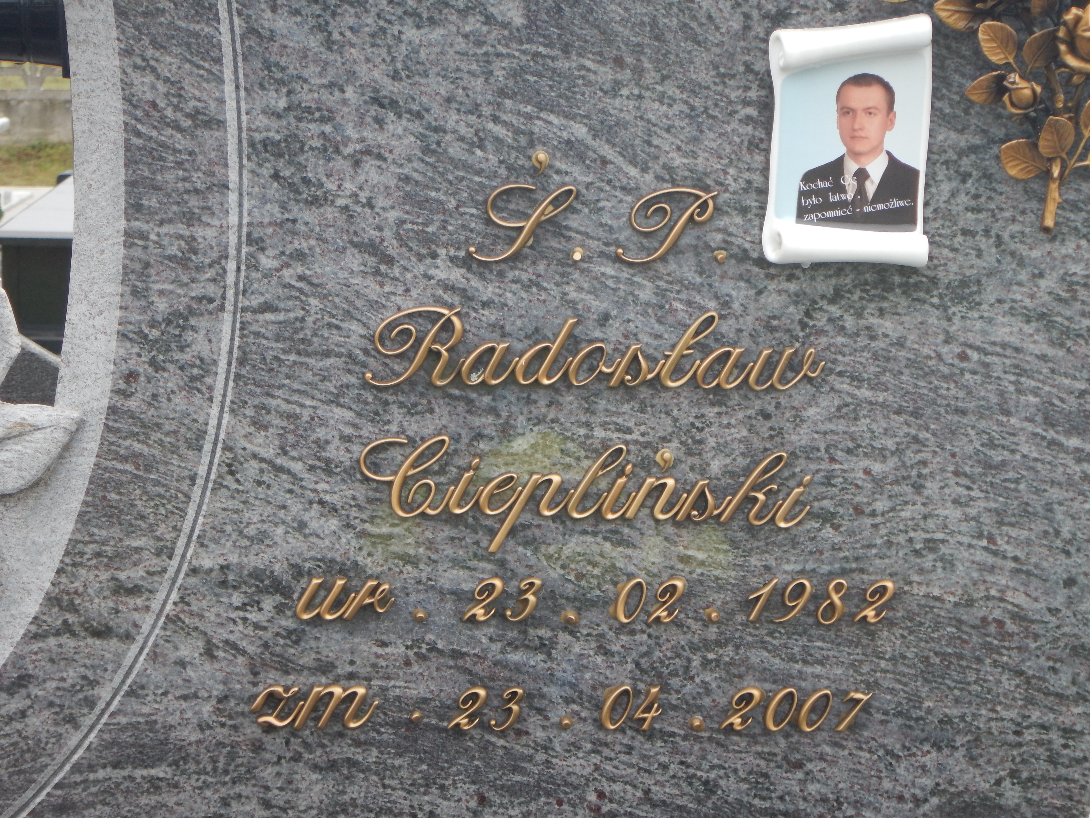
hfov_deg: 16.4
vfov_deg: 12.3
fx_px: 3779
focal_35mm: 120
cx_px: 545
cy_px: 409
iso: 125
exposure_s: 1/100
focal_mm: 21.5
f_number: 4.9
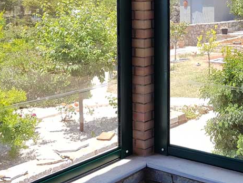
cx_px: 174
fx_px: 421
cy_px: 30
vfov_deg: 24.0
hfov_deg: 31.7
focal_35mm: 60
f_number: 1.7
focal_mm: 4.3
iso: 40
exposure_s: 1/756
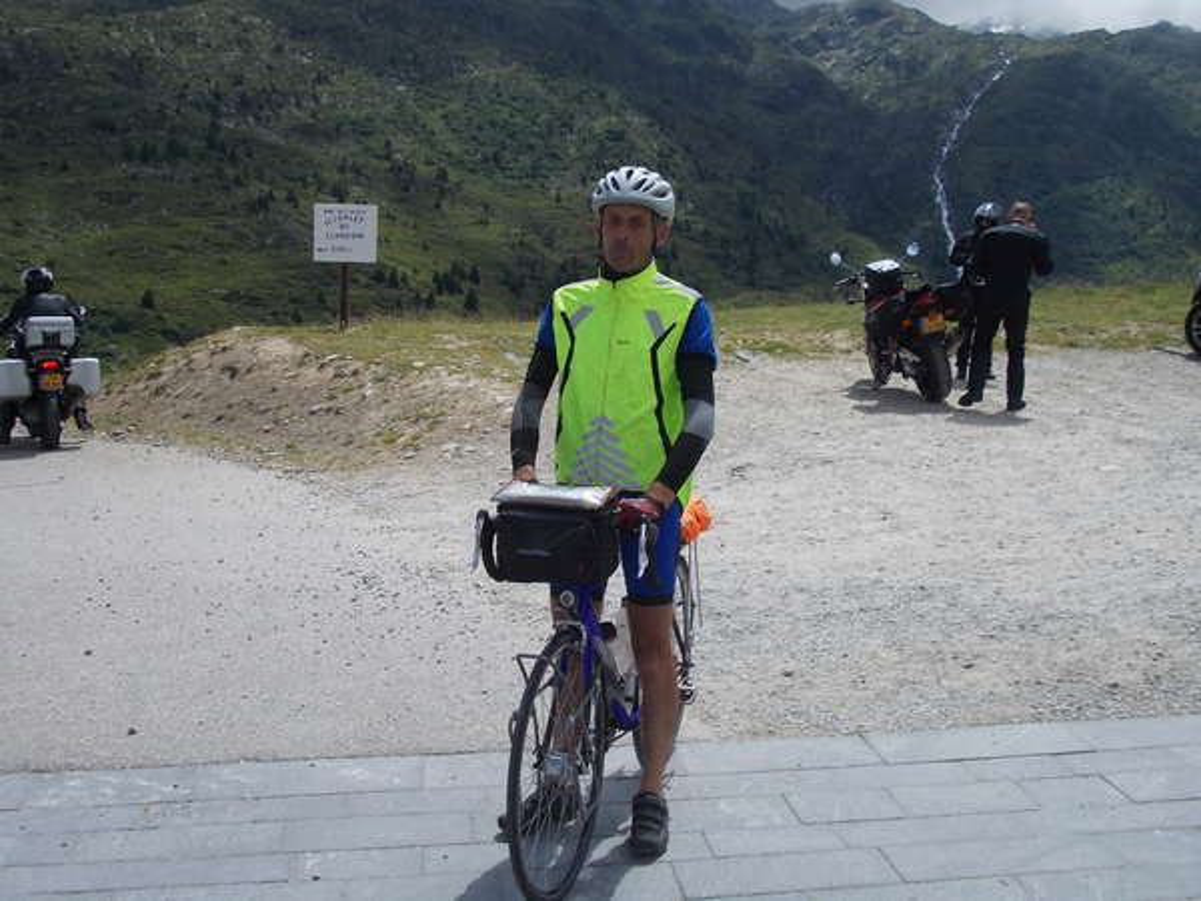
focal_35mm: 43
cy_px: 450
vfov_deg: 33.6
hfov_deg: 43.9
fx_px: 1492
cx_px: 600
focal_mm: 6.1
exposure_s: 1/400
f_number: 6.5
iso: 80
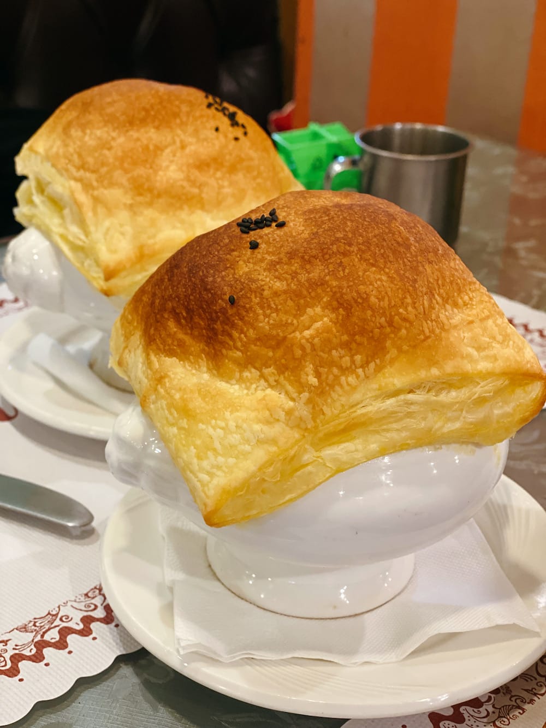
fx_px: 1093
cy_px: 364
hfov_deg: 28.0
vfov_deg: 36.8
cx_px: 273
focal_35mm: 52
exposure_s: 1/40
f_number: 2
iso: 250
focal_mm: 6
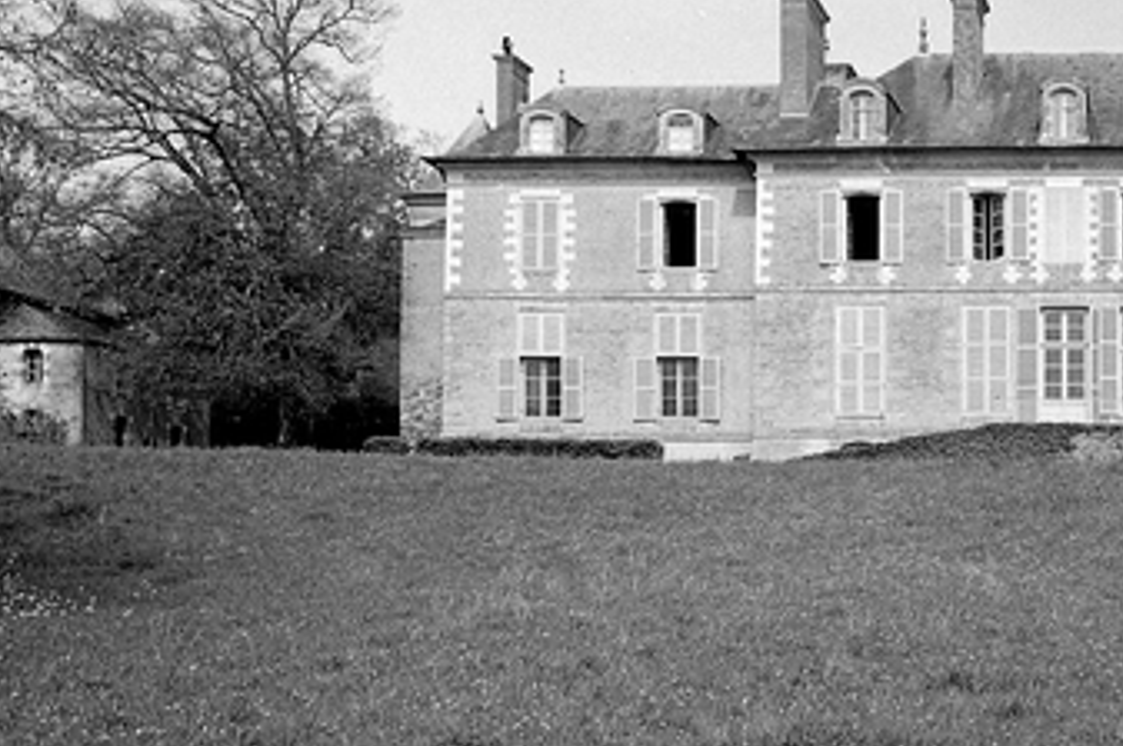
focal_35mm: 205
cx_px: 1120
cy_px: 350
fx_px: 6389
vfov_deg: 6.7
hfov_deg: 10.0
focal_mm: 60
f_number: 9
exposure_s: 1/15
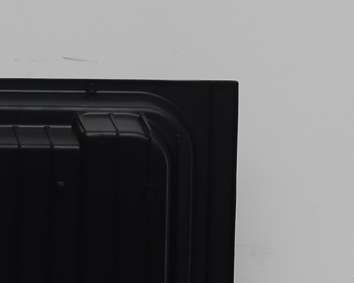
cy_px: 376
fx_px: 2483
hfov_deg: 8.0
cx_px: -114
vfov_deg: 6.5
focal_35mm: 237
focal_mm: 50
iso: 1000
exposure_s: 1/100
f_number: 8
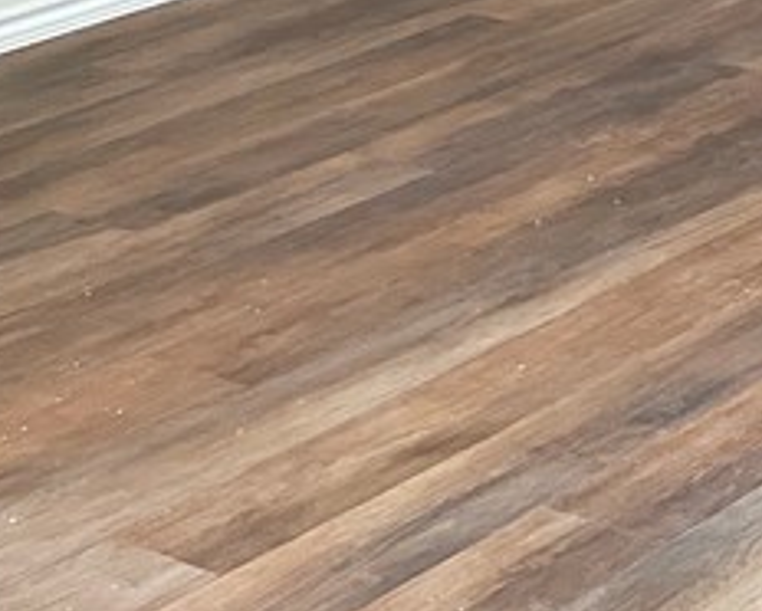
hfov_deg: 13.7
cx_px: 1659
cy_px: -539
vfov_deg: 12.4
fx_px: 2528
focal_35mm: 112
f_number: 1.6
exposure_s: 1/60
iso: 400
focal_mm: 4.2
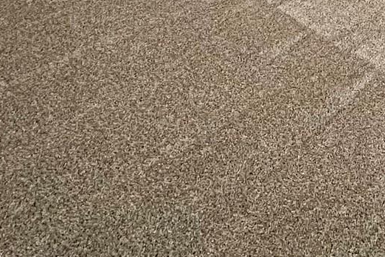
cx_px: 381
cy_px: -278
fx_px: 567
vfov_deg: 17.2
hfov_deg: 34.3
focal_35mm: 53
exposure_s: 1/120
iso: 100
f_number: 1.8
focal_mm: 1.57
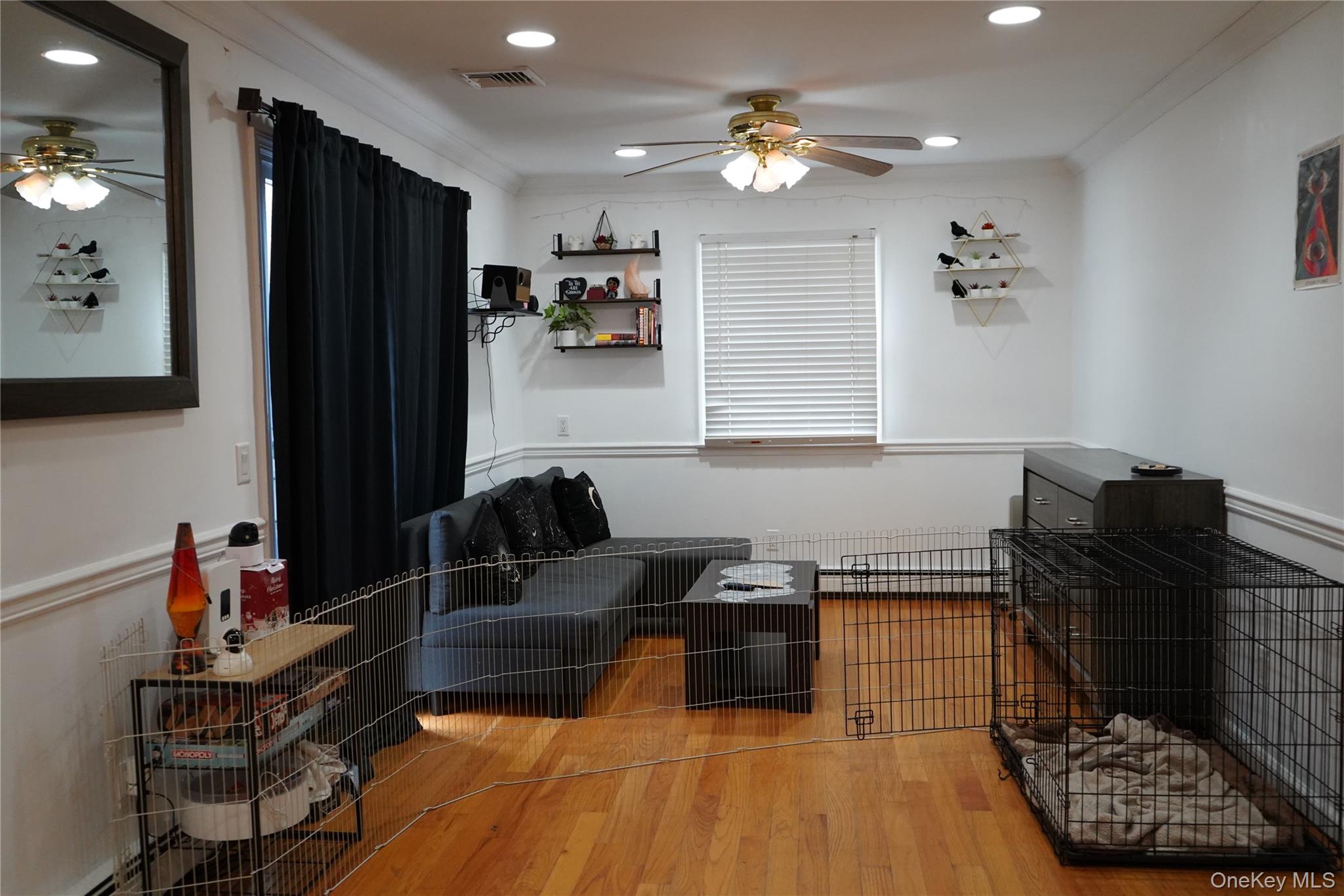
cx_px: 672
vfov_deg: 43.6
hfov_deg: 61.9
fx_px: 1120
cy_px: 448
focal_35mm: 30
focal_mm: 30
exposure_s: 1/160
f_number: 3.5
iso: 4000
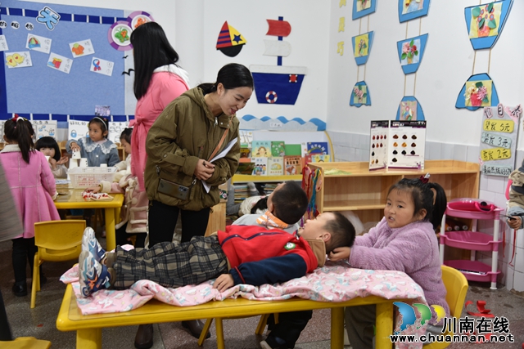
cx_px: 262
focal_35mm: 38
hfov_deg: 50.7
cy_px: 174
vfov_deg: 35.1
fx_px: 553
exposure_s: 1/20
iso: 400
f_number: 4
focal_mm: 38
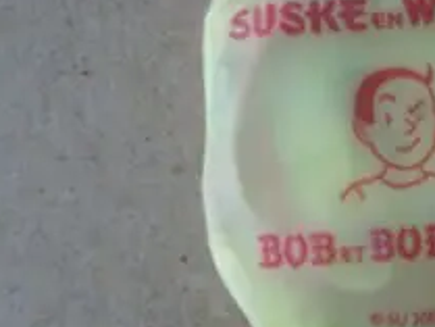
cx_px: 372
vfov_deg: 18.0
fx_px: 1031
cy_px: 179
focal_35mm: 82
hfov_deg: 23.3
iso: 158
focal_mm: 6
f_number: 2.8
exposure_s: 1/64
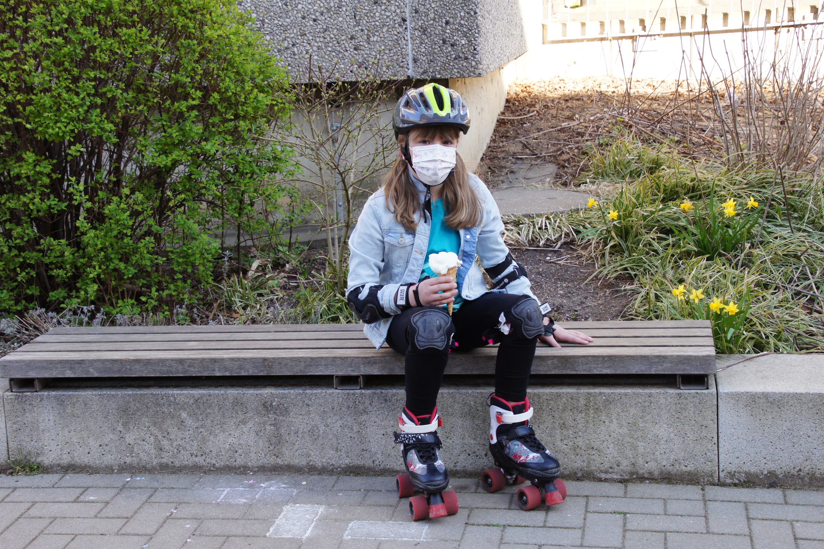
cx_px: 412
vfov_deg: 22.6
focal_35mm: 60
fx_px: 1373
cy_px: 274
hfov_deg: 33.4
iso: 400
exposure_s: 1/160
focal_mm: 40
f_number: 6.3
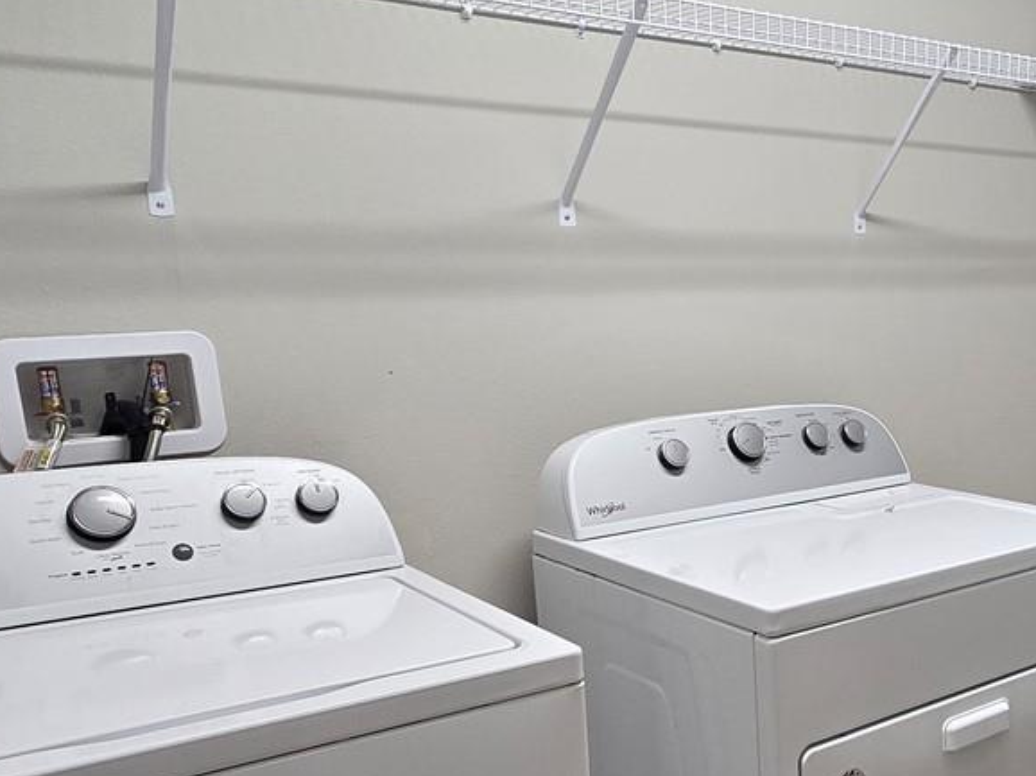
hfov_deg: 45.9
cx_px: 952
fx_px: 1077
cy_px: 513
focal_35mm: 36
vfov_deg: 39.2
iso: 100
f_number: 2.2
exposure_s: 1/60
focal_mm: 2.2
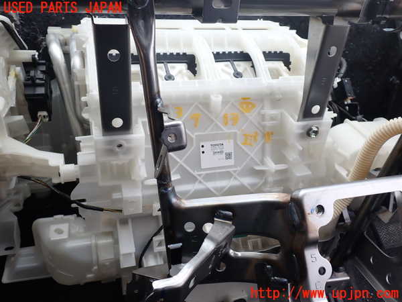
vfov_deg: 46.8
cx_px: 201
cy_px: 151
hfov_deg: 60.0
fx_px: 348
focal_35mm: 30
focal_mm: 5.4
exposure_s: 1/80
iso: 100
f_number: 3.2
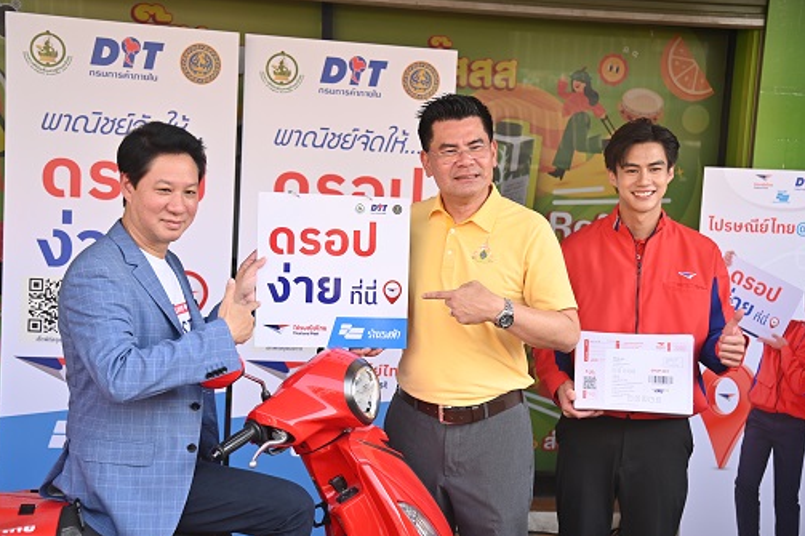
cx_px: 402
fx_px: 1162
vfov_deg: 26.0
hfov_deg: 38.2
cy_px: 287
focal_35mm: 52
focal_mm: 48
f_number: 4
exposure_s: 1/200
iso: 250
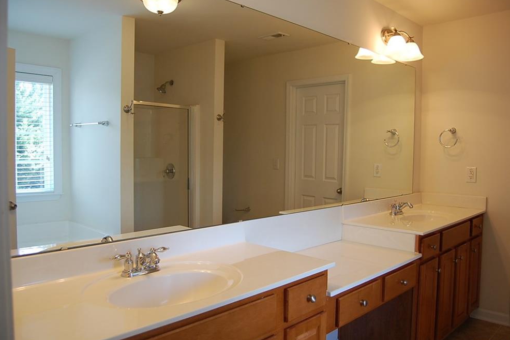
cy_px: 172
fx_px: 397
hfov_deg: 65.5
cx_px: 258
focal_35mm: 28
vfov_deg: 46.4
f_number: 4
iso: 400
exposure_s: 1/60
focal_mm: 18
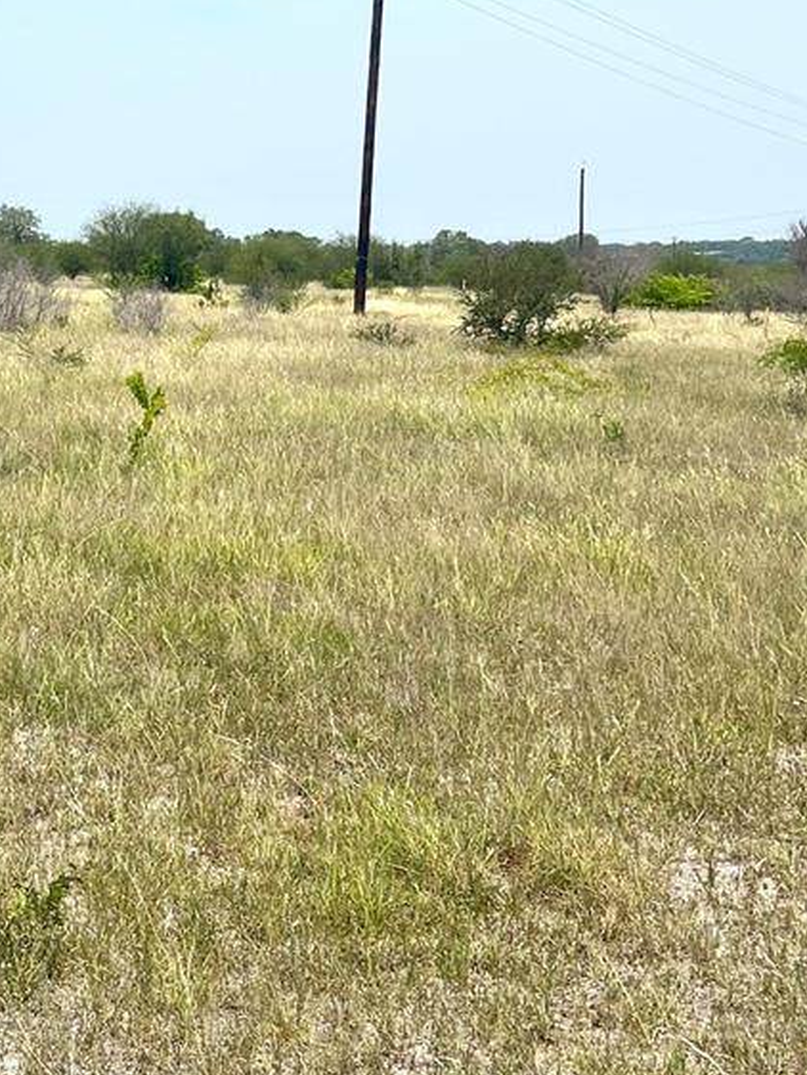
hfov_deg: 19.9
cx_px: -75
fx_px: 2205
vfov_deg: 27.3
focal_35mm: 71
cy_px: 407
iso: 50
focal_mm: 5.7
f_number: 1.5
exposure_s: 1/6579
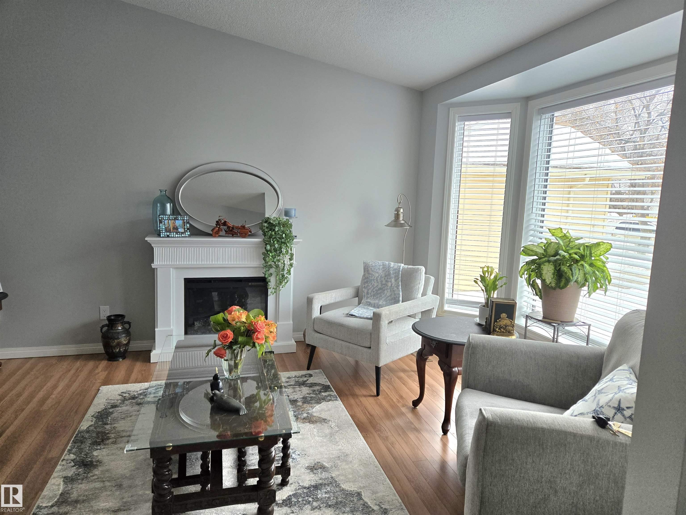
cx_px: 343
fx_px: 456
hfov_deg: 73.9
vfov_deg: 58.9
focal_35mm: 23
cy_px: 258
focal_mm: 5.4
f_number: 1.8
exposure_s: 1/182
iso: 160
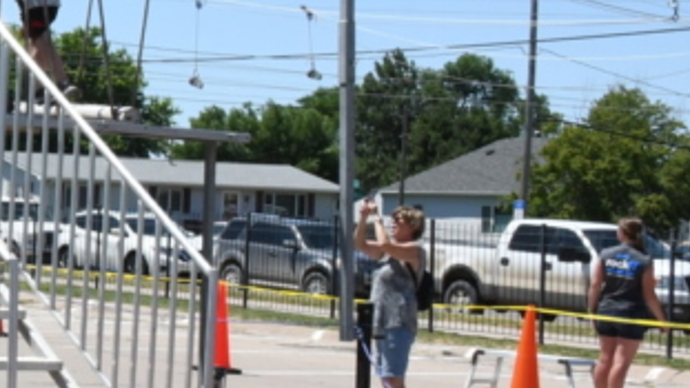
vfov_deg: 11.1
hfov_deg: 16.4
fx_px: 1994
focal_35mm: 109
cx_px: -566
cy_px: 86
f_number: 16
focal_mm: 18
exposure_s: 1/320
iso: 500
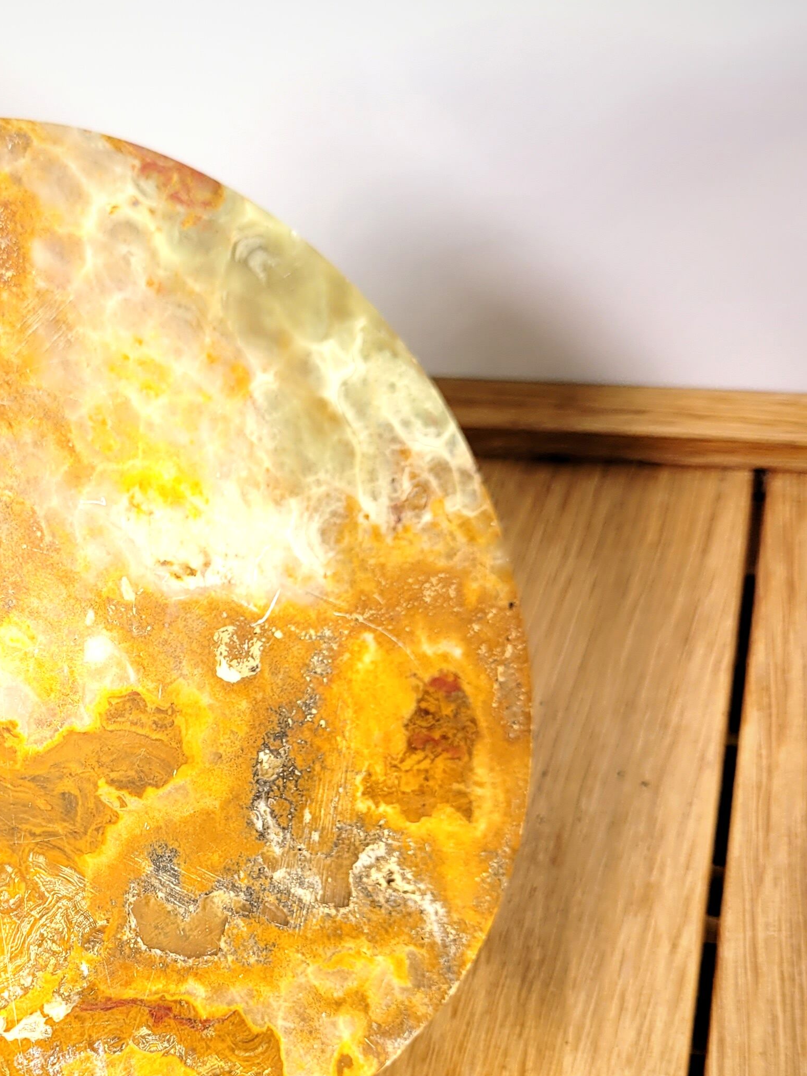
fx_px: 1585
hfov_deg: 27.7
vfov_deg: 37.2
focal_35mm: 51
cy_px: 698
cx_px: 116
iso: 40
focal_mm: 5.4
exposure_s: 1/931
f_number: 1.8
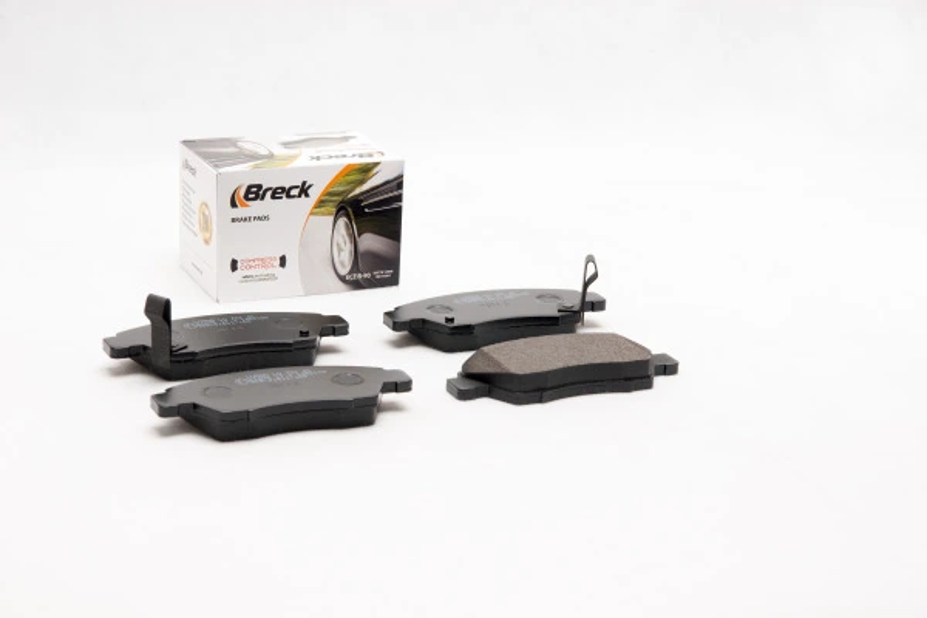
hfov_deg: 24.6
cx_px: 464
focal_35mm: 82
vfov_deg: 16.6
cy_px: 309
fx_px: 2124
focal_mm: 55
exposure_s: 1/200
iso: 100
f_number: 11
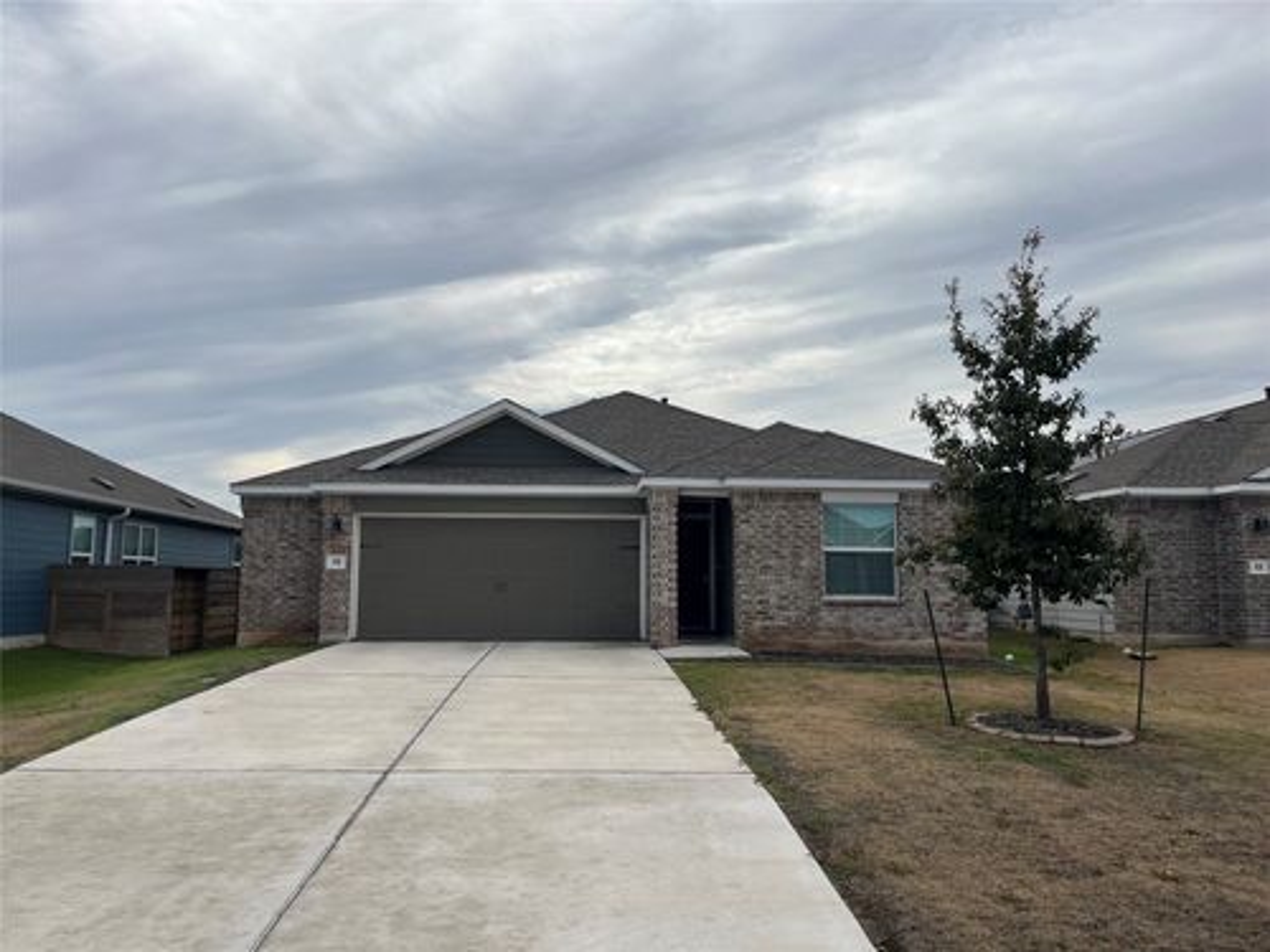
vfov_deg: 53.1
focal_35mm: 26
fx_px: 954
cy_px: 476
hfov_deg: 67.3
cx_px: 635
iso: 50
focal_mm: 5.1
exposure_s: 1/6494
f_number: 1.6
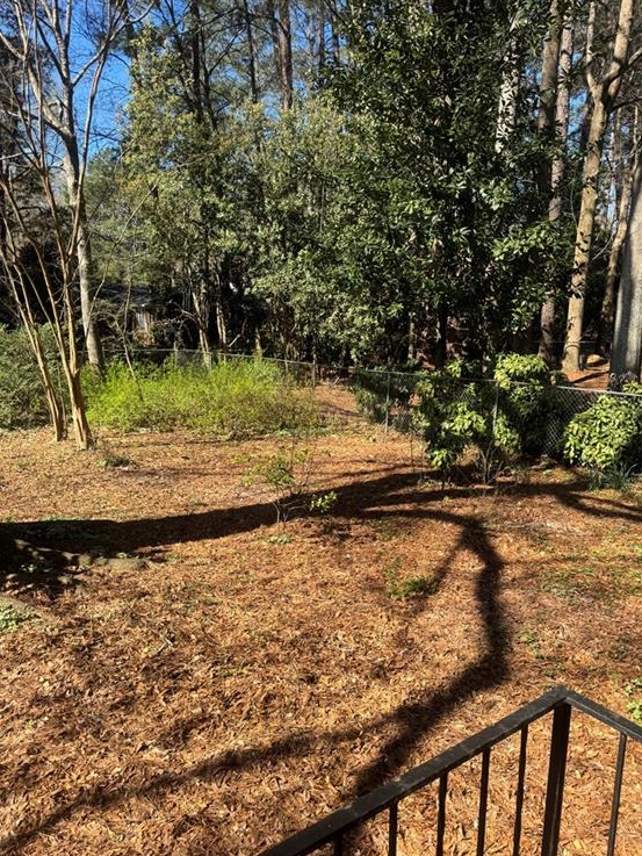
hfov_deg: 54.9
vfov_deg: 69.4
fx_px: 618
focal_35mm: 25
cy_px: 441
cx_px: 333
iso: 80
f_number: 1.78
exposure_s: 1/1339
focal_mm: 6.76
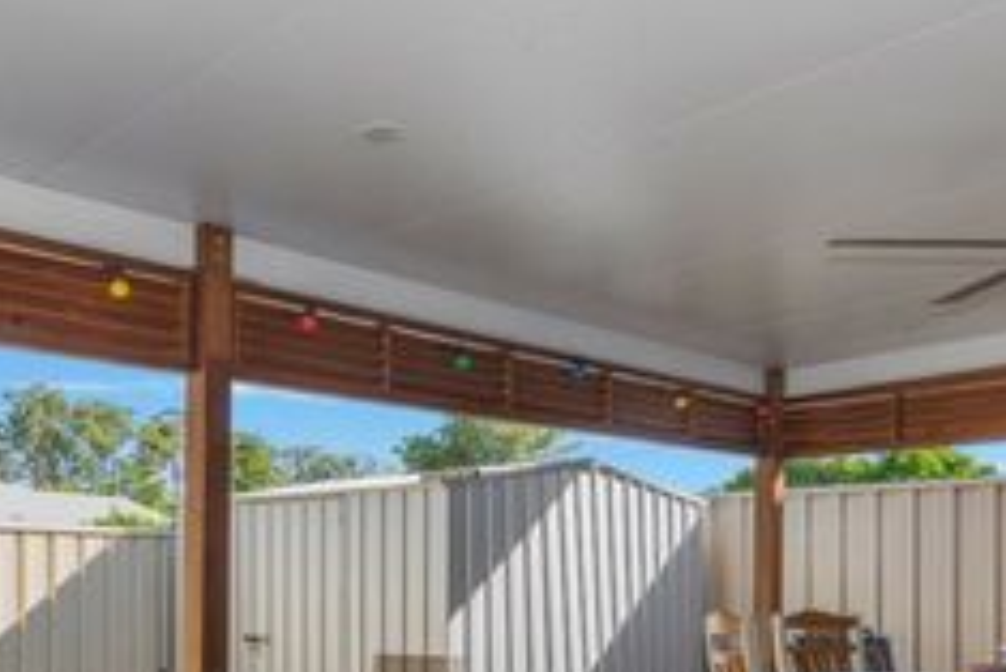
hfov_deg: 54.4
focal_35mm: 34
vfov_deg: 37.4
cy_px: 550
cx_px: 317
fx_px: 951
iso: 160
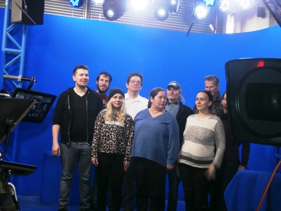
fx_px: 463
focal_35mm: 57
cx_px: 140
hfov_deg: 33.8
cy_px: 106
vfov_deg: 25.7
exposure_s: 1/40
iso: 200
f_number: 4.5
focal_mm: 10.11
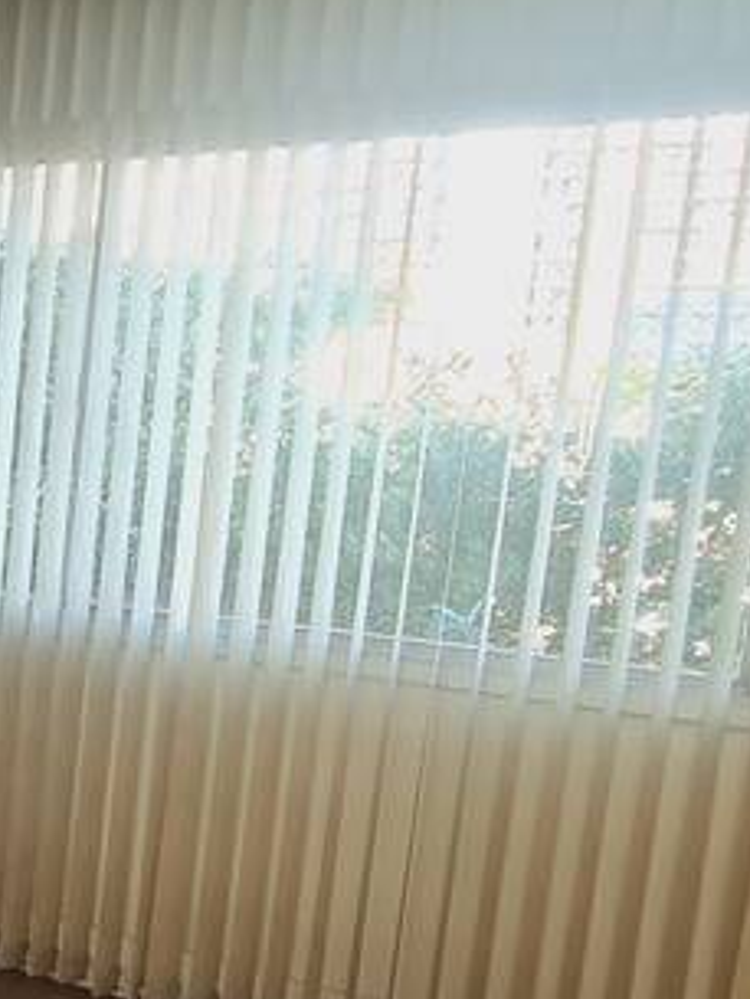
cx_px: -422
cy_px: 649
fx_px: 1328
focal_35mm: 46
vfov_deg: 40.8
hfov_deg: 23.8
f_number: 2.2
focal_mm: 2.2
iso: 160
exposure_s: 1/60
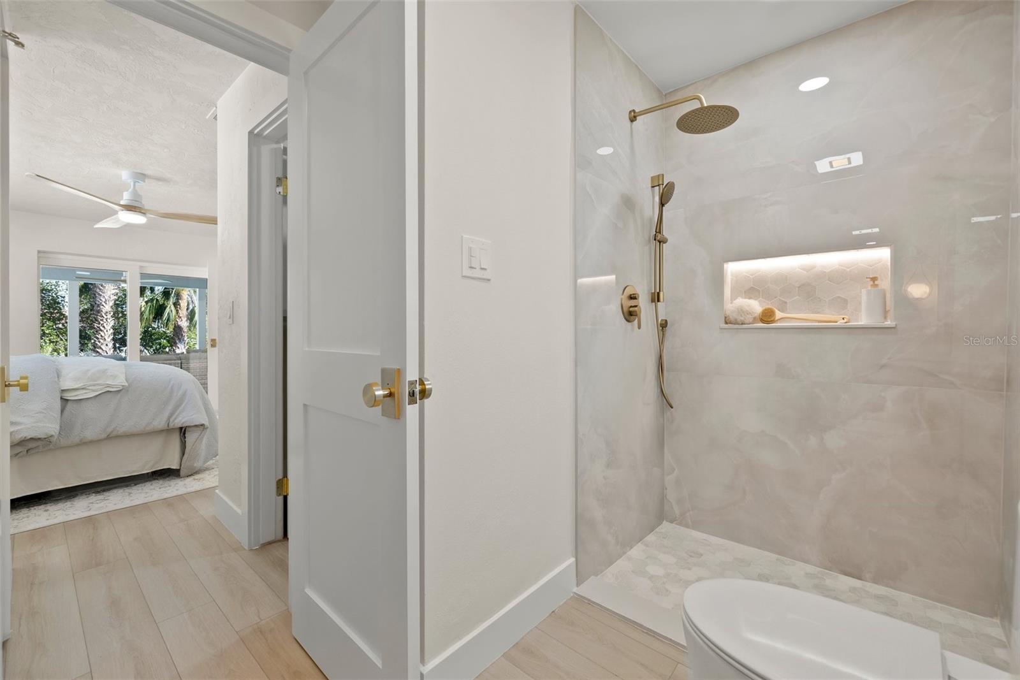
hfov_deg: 104.2
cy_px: 340
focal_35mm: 14
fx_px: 397
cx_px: 510
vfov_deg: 81.2
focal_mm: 14
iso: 250
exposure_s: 1/5
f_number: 9
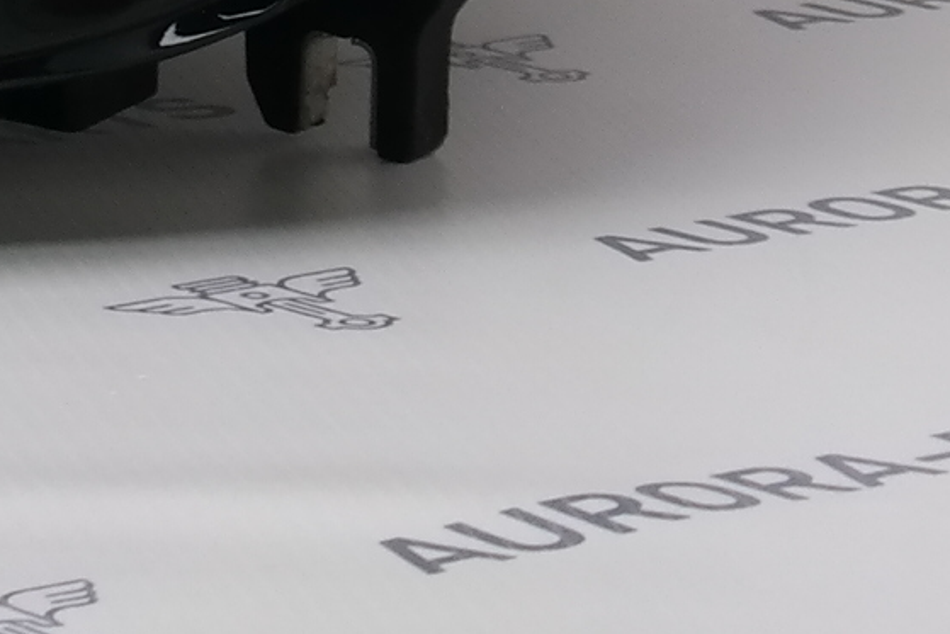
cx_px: -853
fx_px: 8077
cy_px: -799
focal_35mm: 306
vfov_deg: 4.4
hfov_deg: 6.6
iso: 200
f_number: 5.6
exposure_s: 1/50
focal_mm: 29
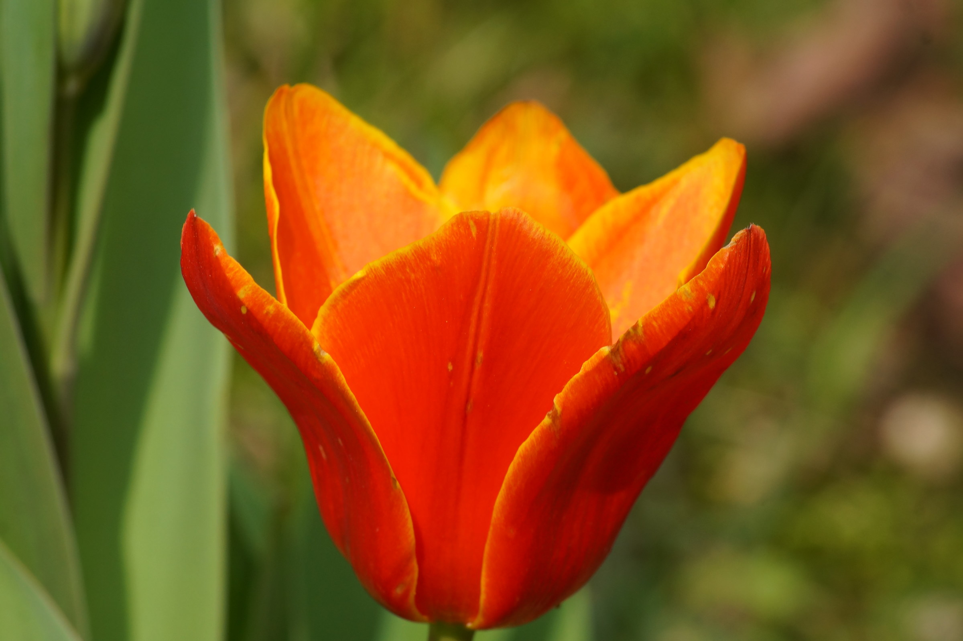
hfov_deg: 7.6
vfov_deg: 5.1
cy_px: 320
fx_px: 7218
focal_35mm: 270
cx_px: 482
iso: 400
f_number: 11
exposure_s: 1/250
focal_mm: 180
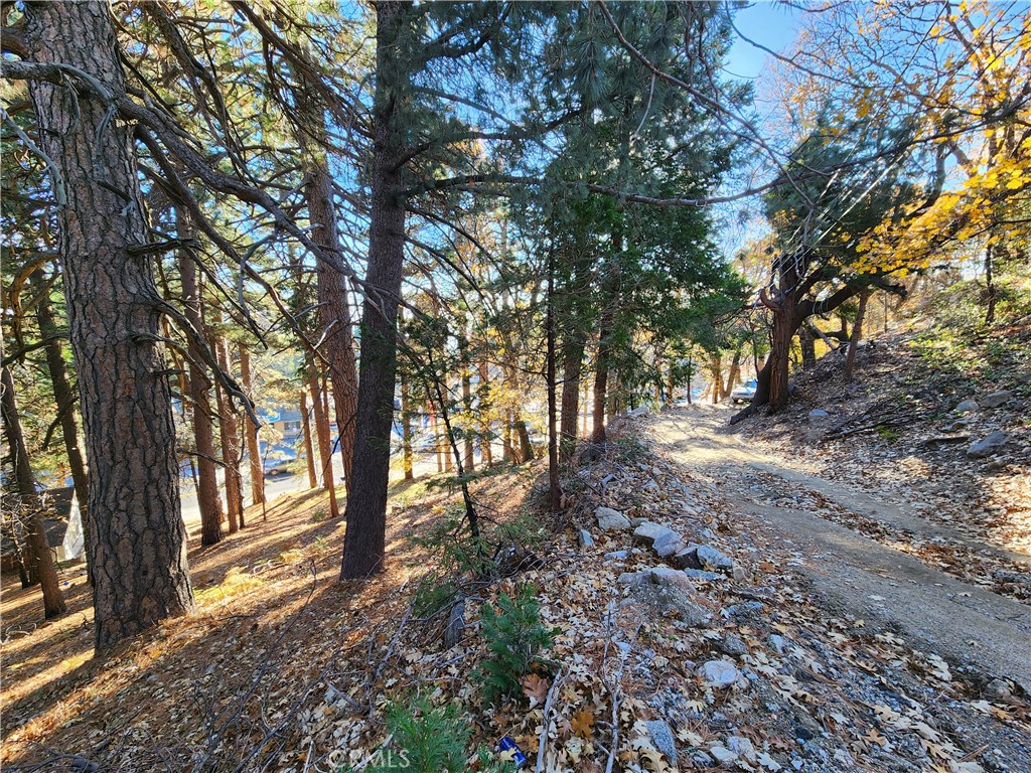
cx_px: 516
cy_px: 386
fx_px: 387
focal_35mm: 13
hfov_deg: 106.2
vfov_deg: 89.9
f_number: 2.2
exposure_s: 1/120
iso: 64
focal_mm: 2.2
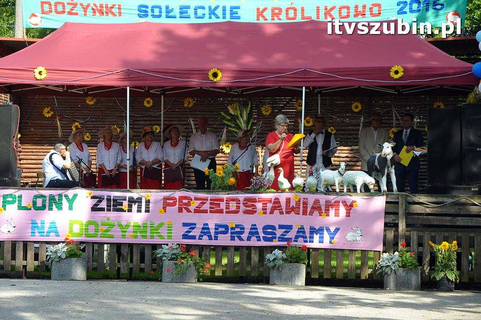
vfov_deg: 13.0
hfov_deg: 19.5
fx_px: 1402
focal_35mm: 105
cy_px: 160
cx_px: 240
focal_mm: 70
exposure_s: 1/640
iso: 640
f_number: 6.3
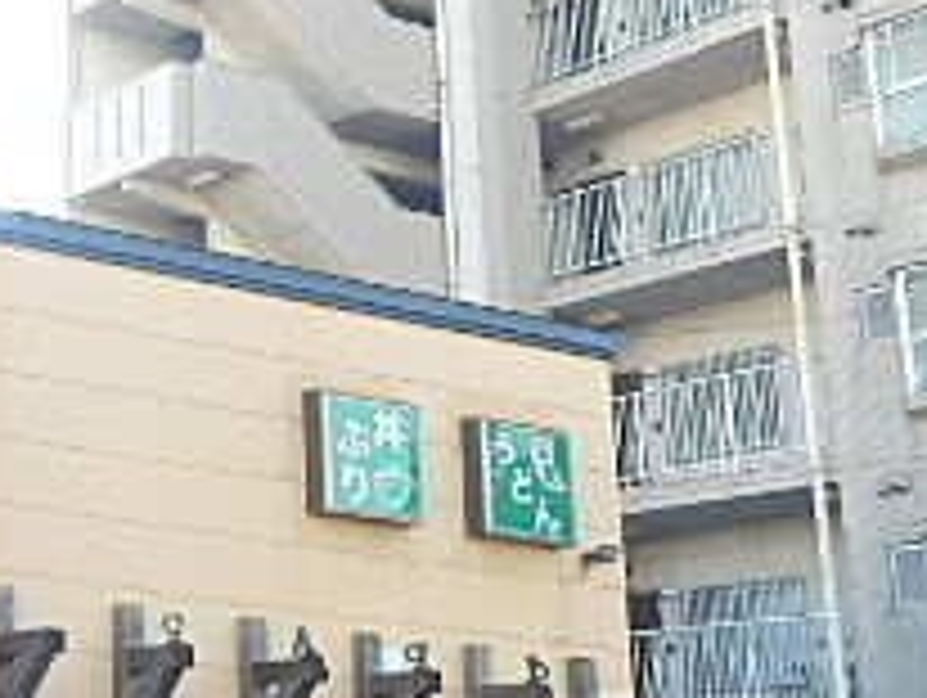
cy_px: 50
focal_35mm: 93
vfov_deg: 15.7
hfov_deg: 19.7
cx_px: -202
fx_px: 2493
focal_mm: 5.3
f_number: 3.5
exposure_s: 1/80
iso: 80
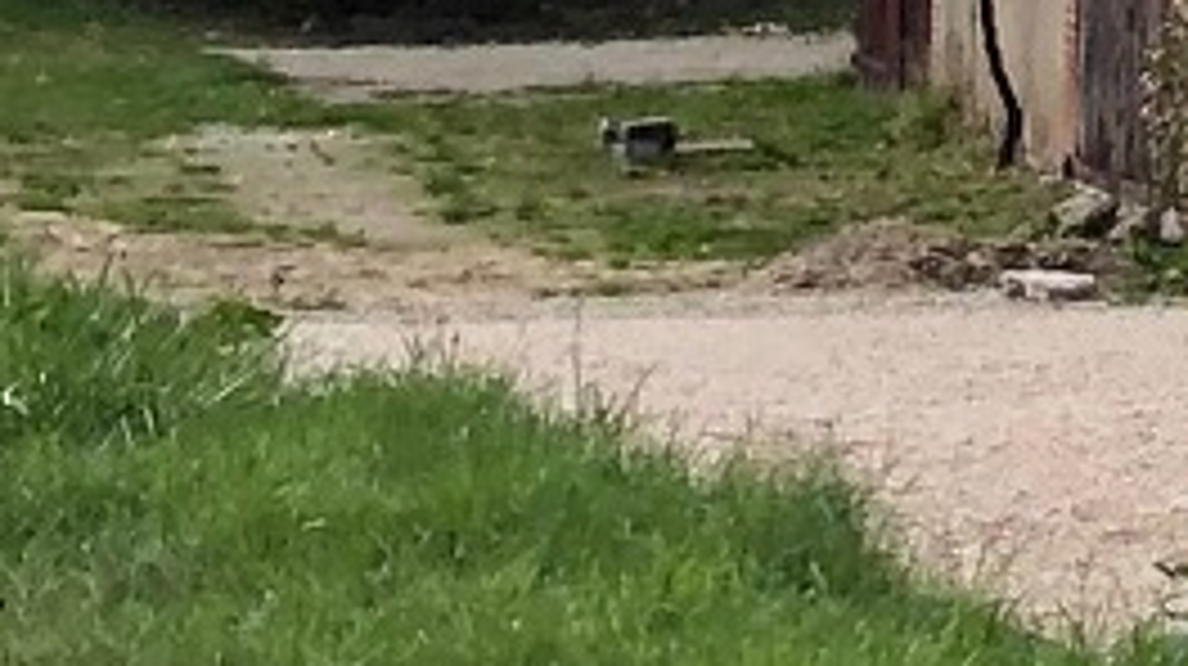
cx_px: 4280
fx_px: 7334
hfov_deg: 7.4
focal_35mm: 233
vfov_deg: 5.1
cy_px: -662
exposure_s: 1/685
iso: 20
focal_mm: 4
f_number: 1.8
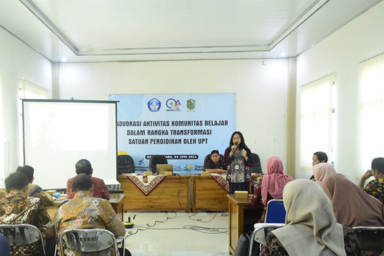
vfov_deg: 36.7
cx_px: 138
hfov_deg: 52.4
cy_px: 159
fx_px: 384
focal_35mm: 36
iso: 6400
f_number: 5
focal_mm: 18
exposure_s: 1/100
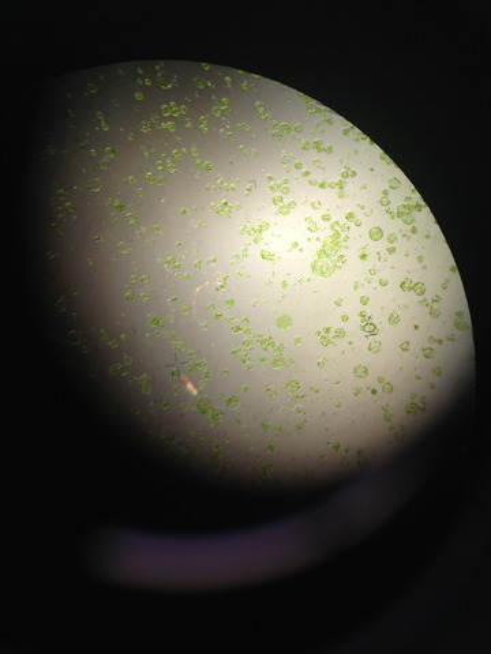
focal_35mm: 35
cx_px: 246
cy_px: 327
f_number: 2.4
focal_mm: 4.28
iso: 50
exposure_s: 1/40
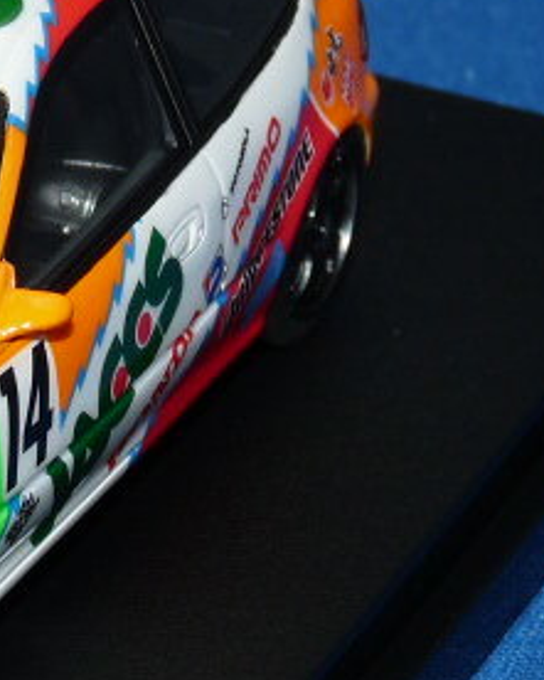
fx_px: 5833
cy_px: 298
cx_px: -207
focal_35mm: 290
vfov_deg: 6.7
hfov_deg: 5.3
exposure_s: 1/80
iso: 100
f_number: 4
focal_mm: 12.8
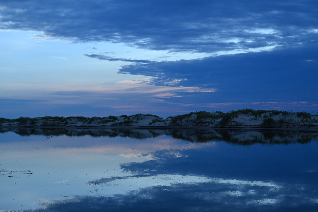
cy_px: 124
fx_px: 556
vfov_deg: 21.5
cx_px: 139
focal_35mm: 63
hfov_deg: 31.9
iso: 100
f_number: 5
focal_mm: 54
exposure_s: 1/320
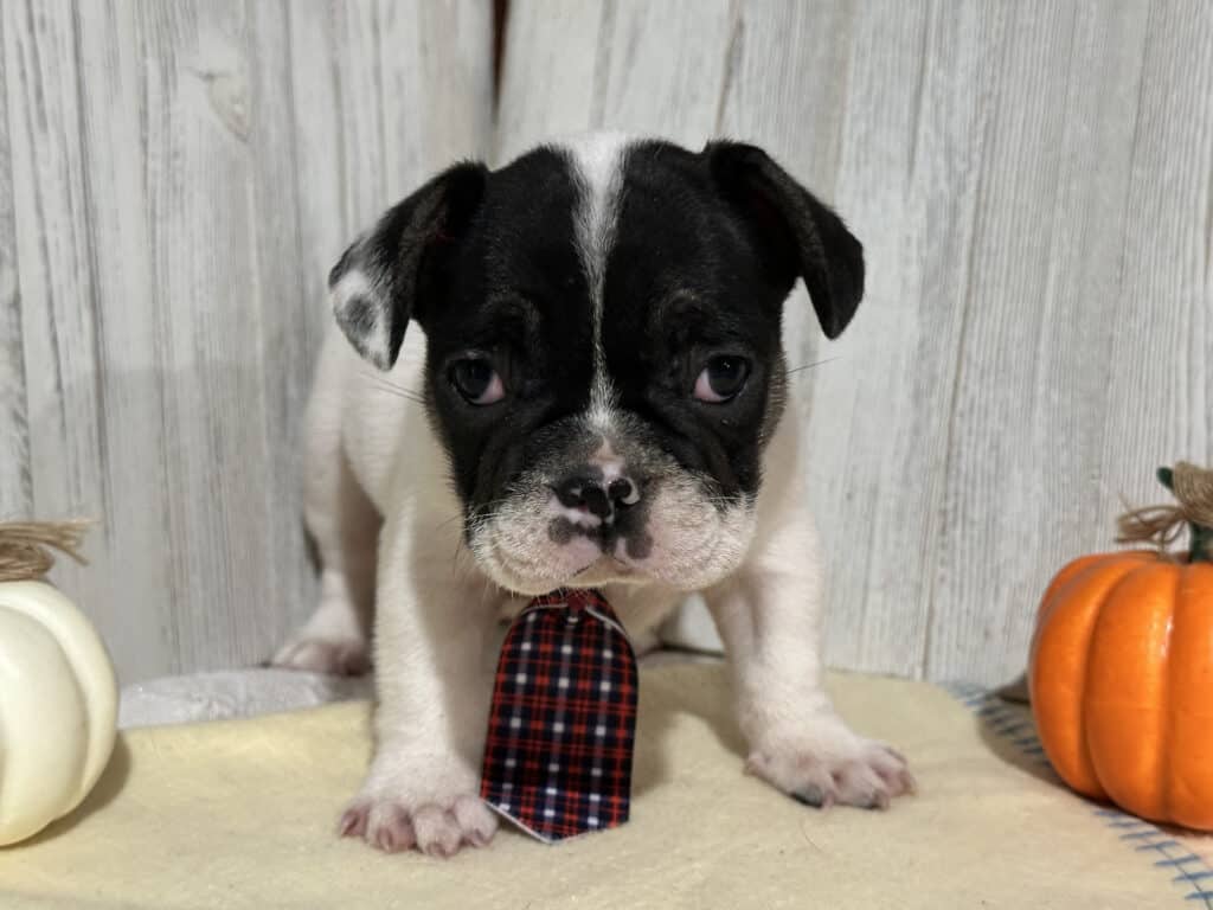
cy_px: 455
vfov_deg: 30.3
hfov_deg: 39.7
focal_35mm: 48
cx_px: 606
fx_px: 1682
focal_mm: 6.86
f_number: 1.78
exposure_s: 1/40
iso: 500
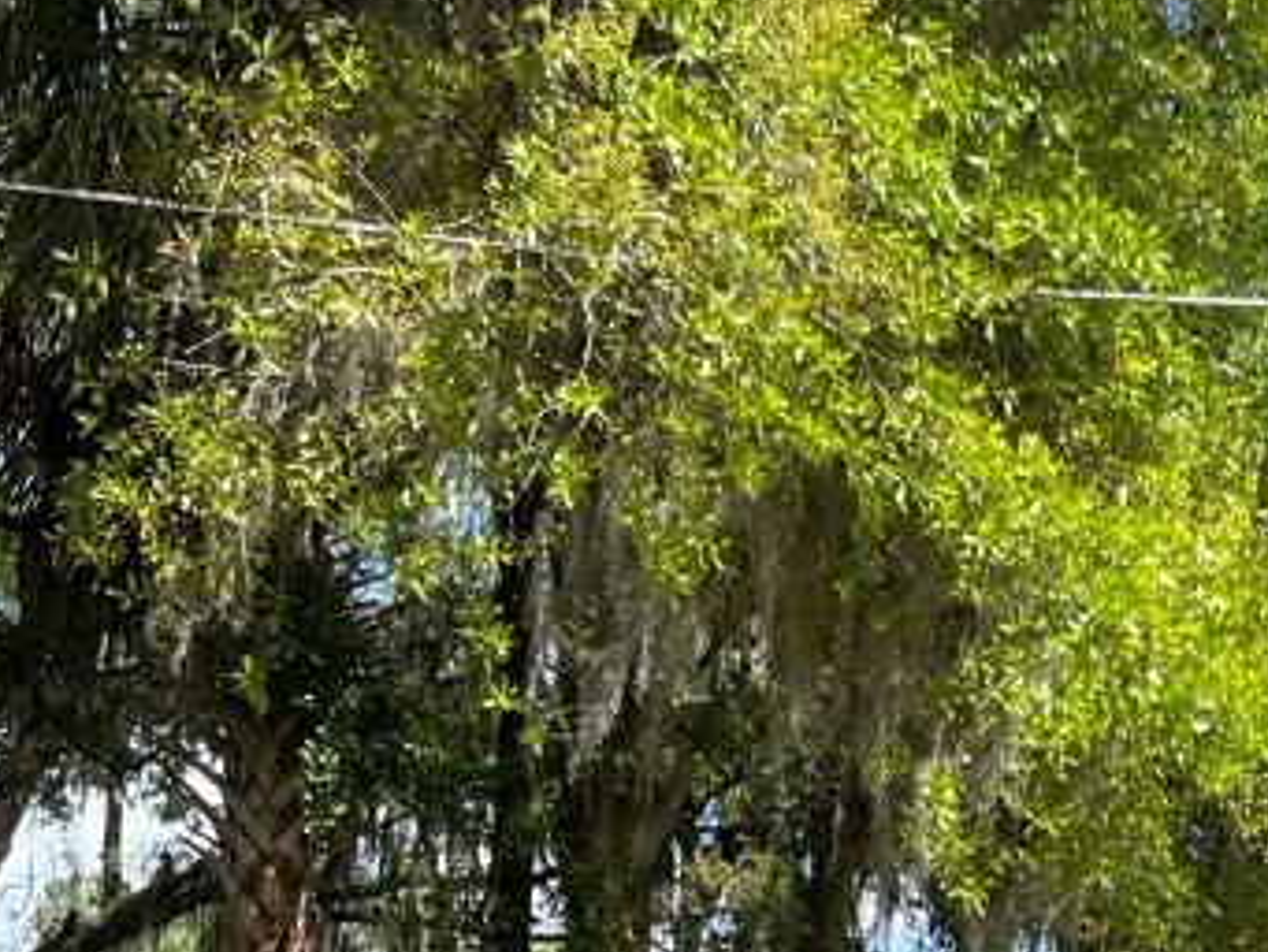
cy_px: 1398
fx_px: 2858
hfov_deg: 23.2
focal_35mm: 78
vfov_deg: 17.2
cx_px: 1465
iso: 50
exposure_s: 1/1802
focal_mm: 5.1
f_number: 1.6
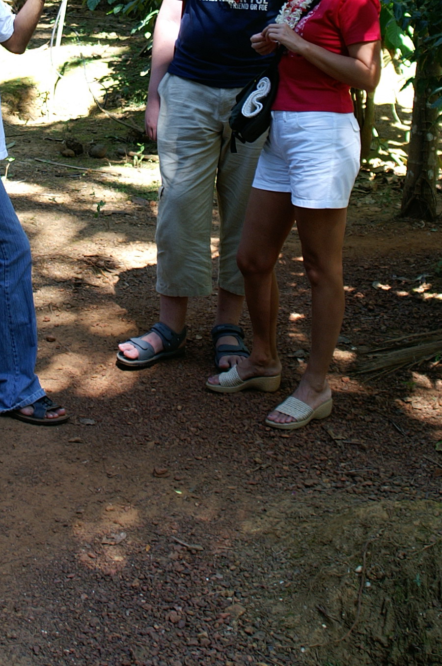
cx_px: 106
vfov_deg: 24.3
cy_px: 9
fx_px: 1476
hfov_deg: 16.9
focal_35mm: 80
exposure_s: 1/80
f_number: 4
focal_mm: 24
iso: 100
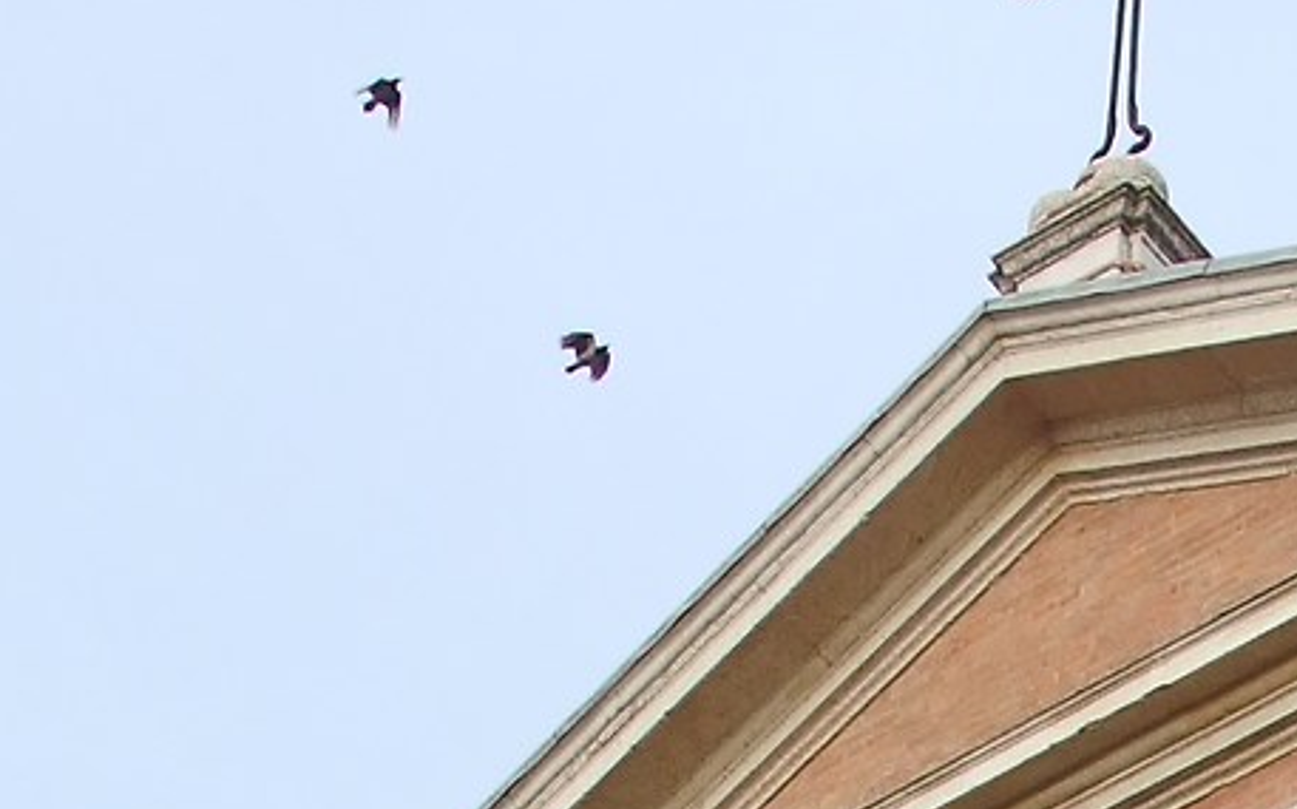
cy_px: 2983
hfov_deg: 13.2
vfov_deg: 6.9
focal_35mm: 156
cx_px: 1368
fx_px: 5511
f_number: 2.8
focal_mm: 6
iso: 100
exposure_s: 1/320
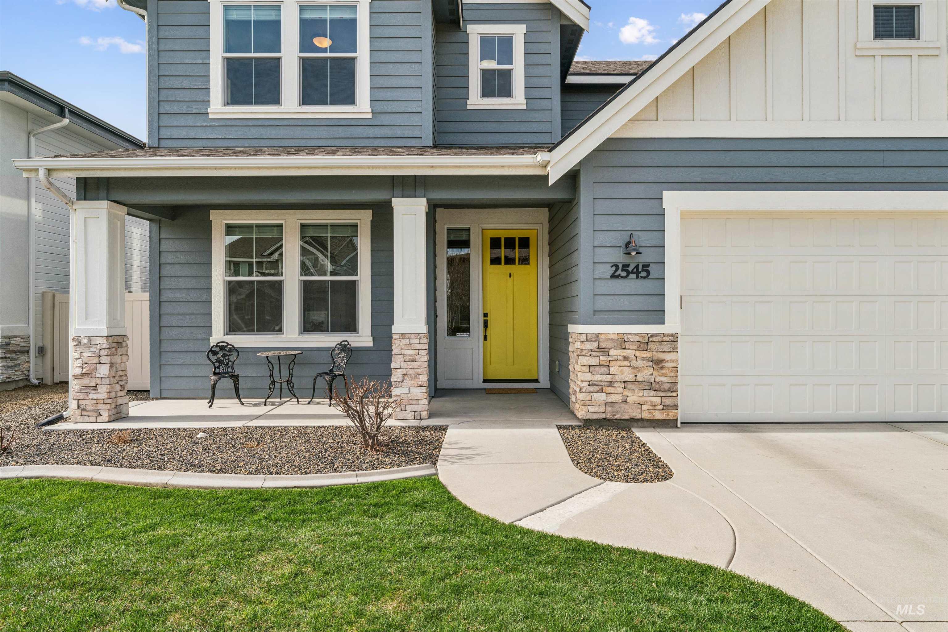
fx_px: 579
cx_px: 474
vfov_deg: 57.2
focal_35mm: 22
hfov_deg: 78.6
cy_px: 316
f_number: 13
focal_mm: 22
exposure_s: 1/160
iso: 400
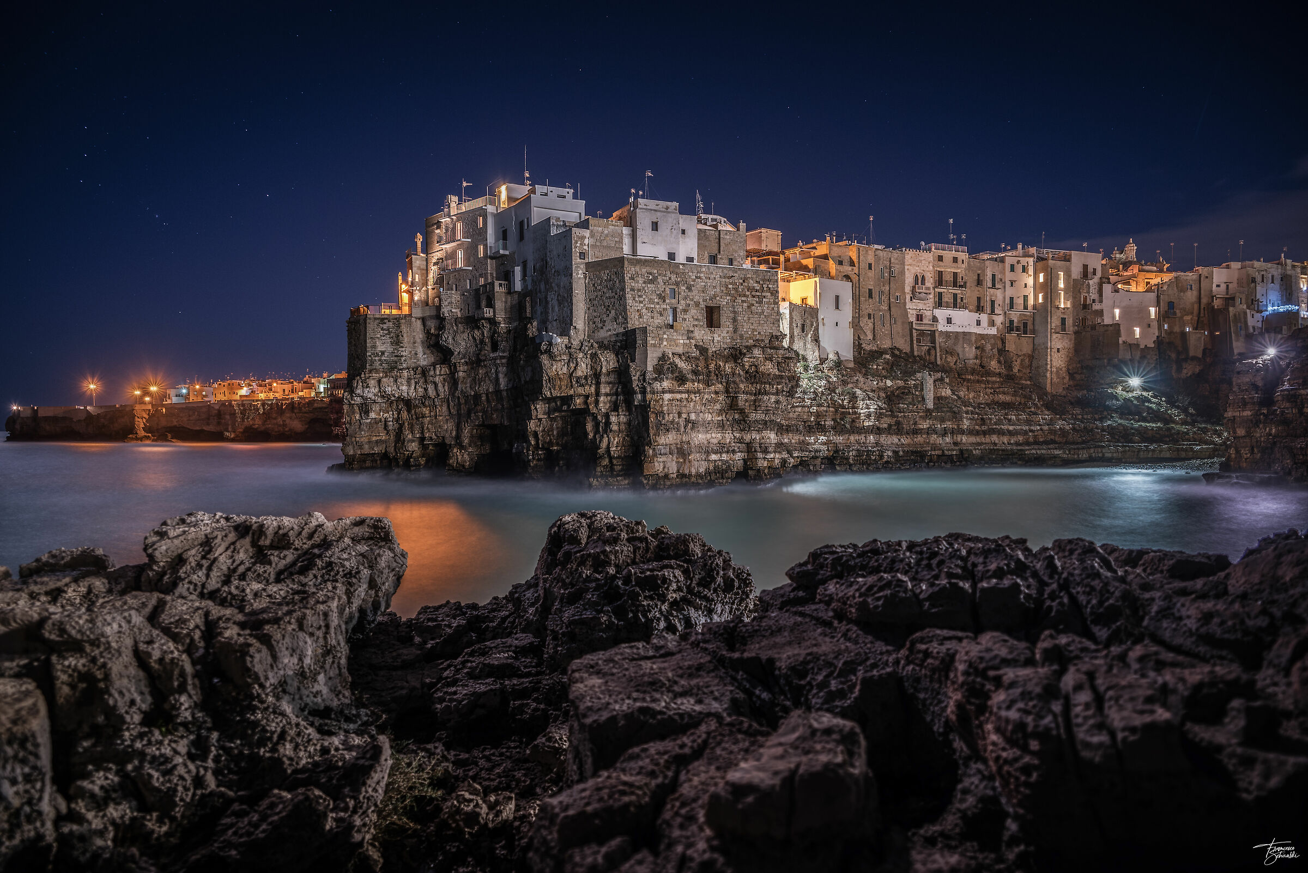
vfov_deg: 53.2
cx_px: 654
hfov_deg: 73.7
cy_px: 436
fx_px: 872
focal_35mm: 24
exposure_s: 30
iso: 100
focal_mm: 24
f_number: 2.8
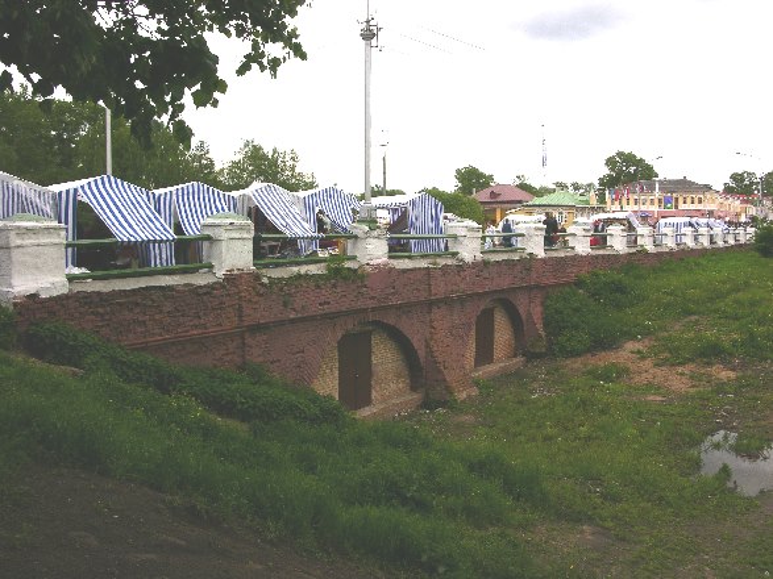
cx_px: 386
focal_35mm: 35
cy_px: 290
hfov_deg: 52.6
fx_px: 781
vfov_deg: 40.7
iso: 50
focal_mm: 8.9
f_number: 6.3
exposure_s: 1/105
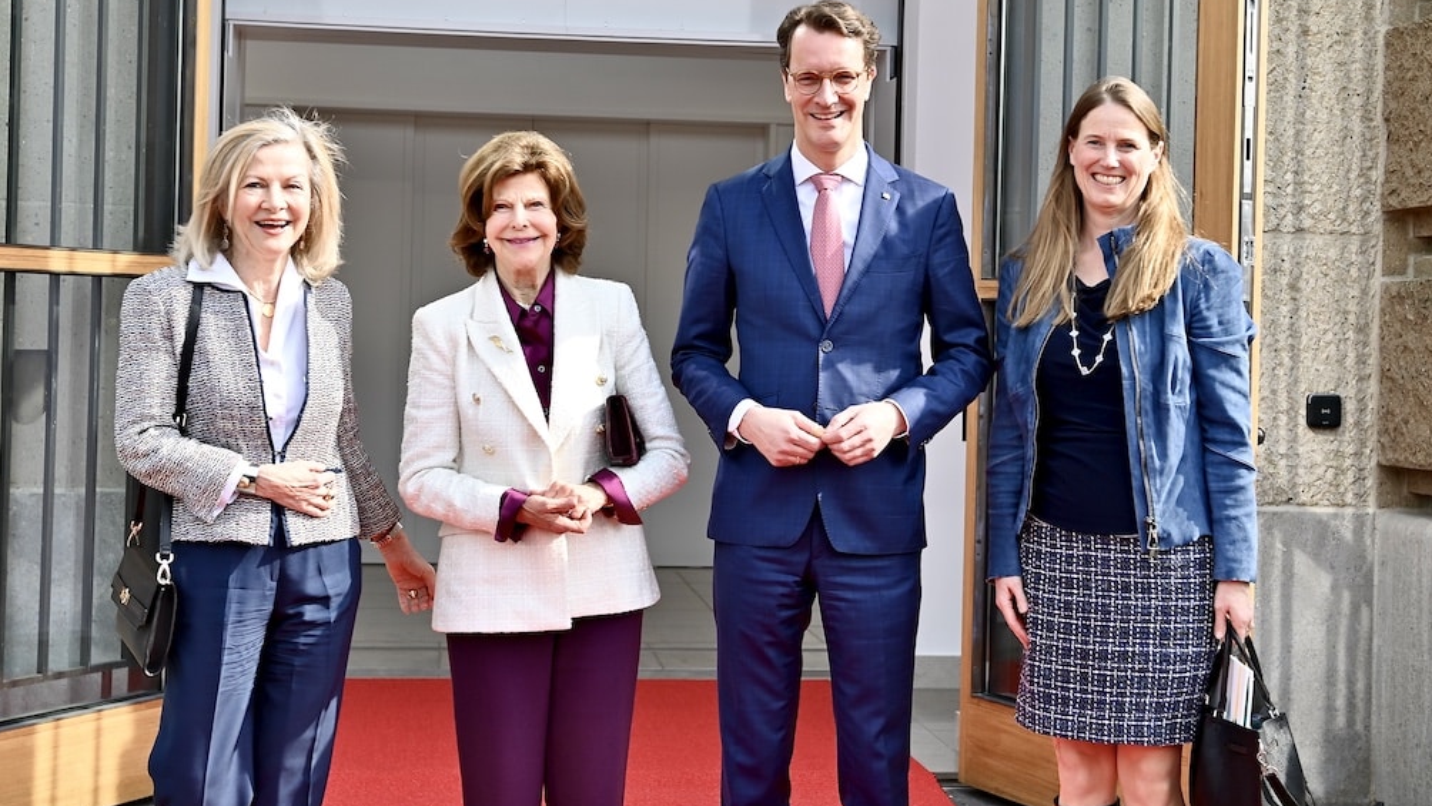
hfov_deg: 43.7
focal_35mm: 47
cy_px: 377
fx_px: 1785
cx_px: 719
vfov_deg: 25.4
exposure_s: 1/250
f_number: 4.5
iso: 100
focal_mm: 44
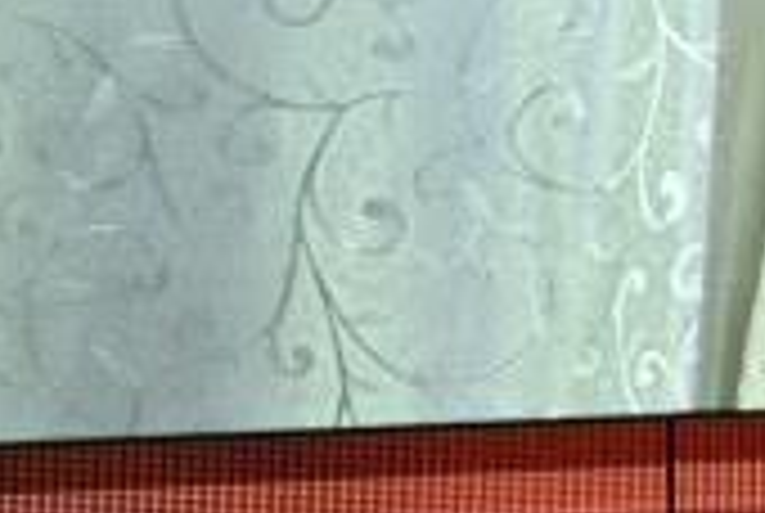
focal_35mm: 1802
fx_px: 38359
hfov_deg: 1.1
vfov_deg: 0.8
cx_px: 2178
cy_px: -382
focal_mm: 200
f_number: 2.8
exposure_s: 1/125
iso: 250
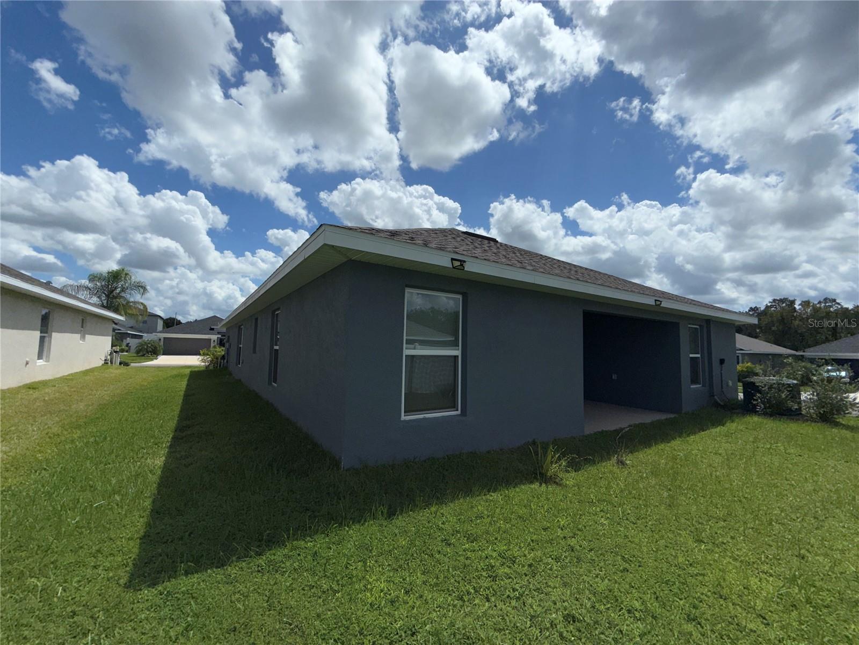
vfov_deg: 85.7
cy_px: 322
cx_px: 430
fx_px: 347
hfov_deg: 102.1
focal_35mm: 14
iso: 16
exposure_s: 1/5155
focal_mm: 2.22
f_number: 2.2
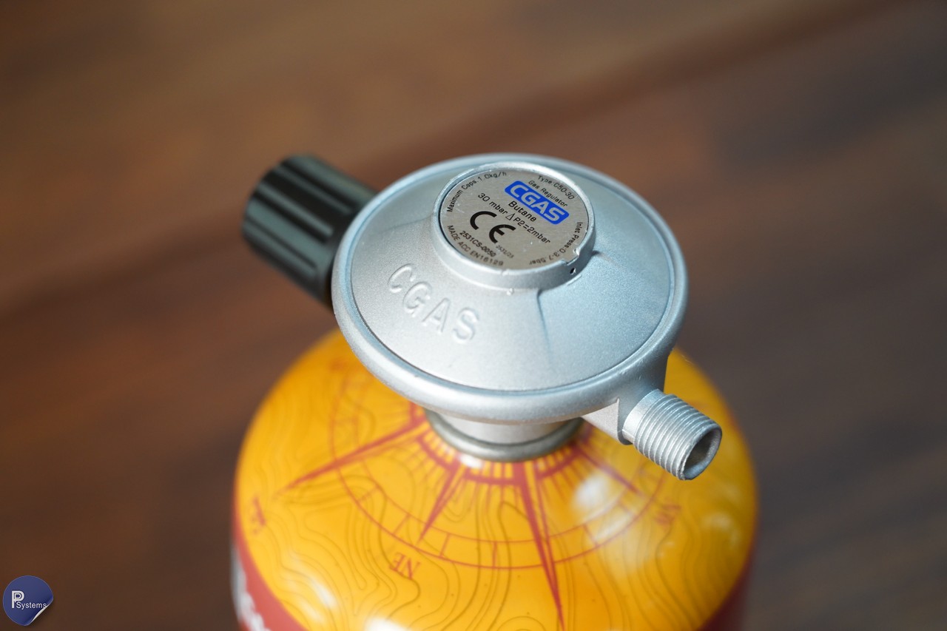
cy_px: 316
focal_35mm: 105
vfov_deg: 13.0
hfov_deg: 19.5
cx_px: 474
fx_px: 2762
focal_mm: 105
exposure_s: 1/125
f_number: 4
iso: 1600
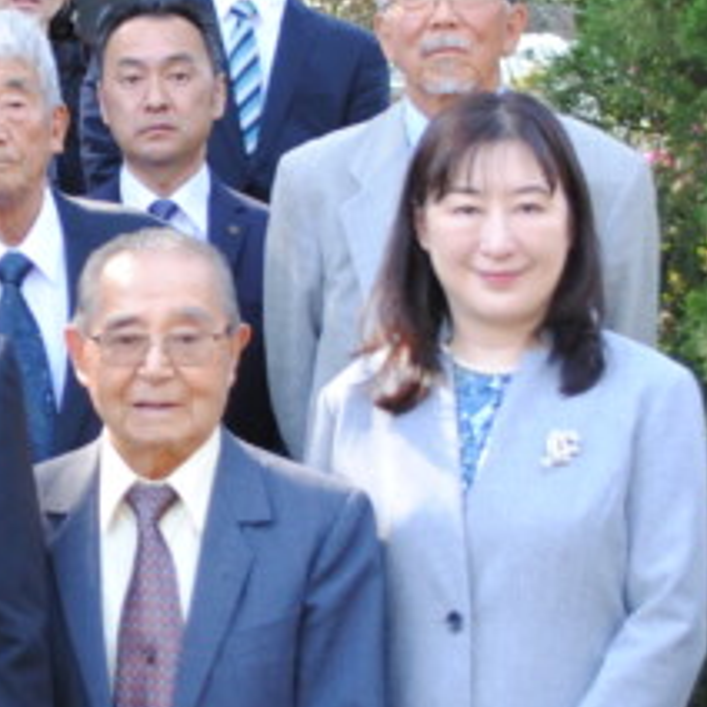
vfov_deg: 10.9
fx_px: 3697
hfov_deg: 10.8
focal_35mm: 160
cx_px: -107
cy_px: 435
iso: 200
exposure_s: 1/30
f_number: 4.2
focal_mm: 26
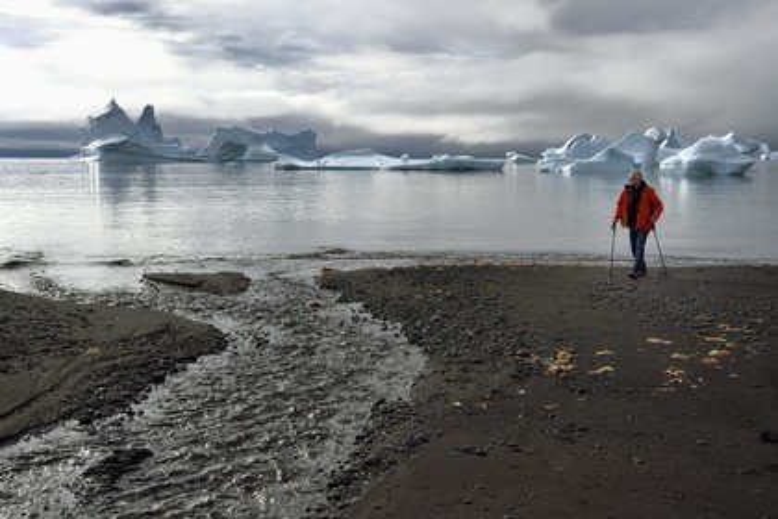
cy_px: 260
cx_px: 389
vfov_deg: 31.9
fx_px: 908
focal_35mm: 42
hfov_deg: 46.4
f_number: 18
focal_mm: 42
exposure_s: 1/320
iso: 200
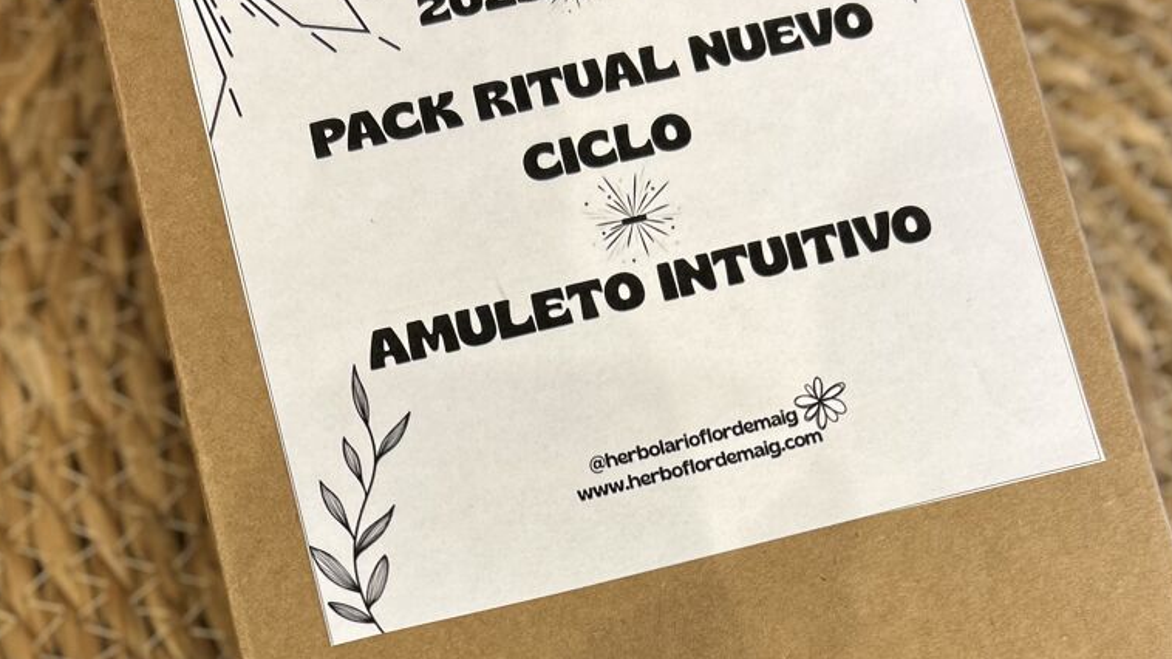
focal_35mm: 51
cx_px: 619
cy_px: 662
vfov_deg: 22.6
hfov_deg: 40.6
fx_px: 1585
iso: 100
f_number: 1.5
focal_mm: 5.7
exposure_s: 1/100
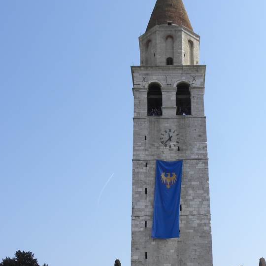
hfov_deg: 27.6
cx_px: 173
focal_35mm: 62
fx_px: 539
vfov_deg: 27.4
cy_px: 193
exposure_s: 1/330
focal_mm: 6.6
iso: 64
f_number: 5.6
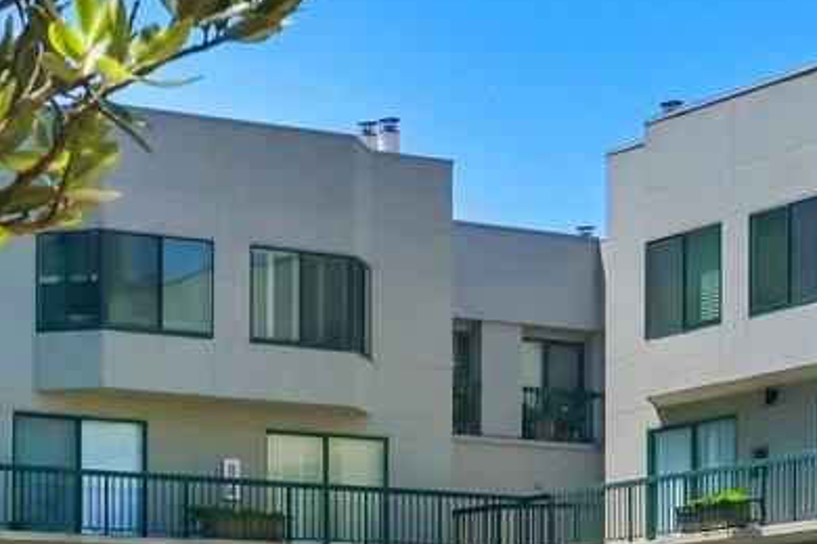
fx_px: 2791
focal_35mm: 123
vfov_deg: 10.9
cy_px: 722
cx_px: 283
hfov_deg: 16.6
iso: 400
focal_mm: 27
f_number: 10
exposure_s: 1/2500
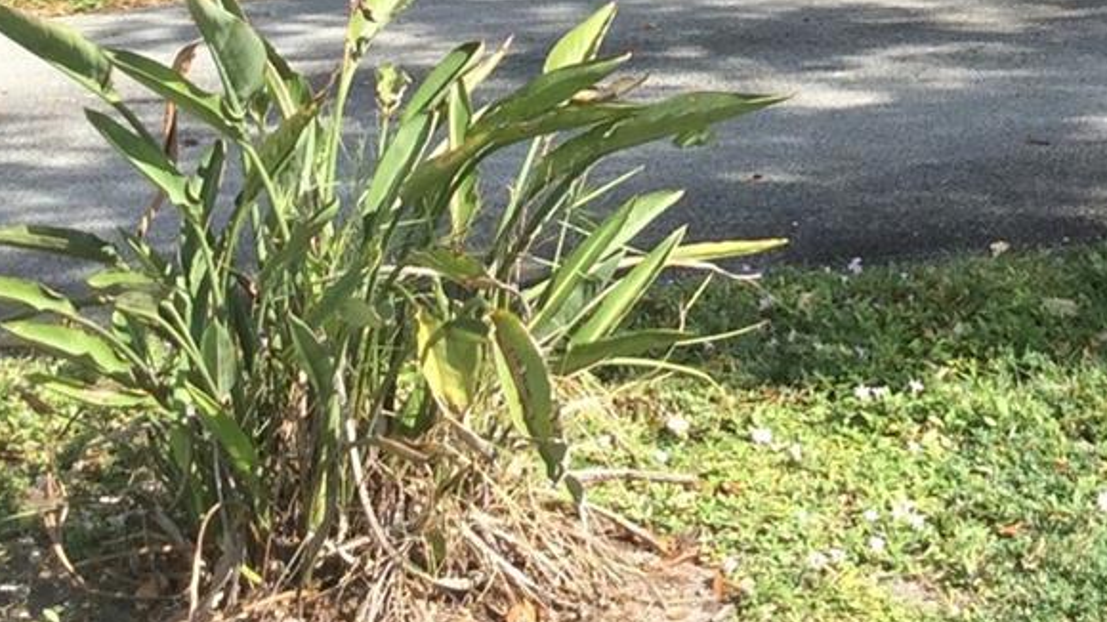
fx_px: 2817
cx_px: 802
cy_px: -487
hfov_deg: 22.1
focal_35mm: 96
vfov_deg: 11.7
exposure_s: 1/635
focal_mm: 3.3
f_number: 2.4
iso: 32
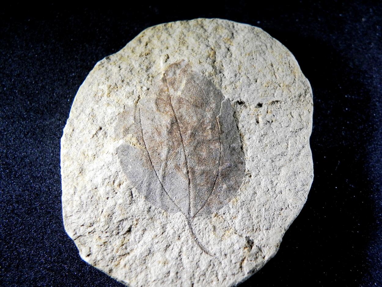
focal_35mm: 46
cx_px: 191
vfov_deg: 31.5
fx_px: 508
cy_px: 144
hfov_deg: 41.2
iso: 160
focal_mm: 8.2
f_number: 3.2
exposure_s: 1/130
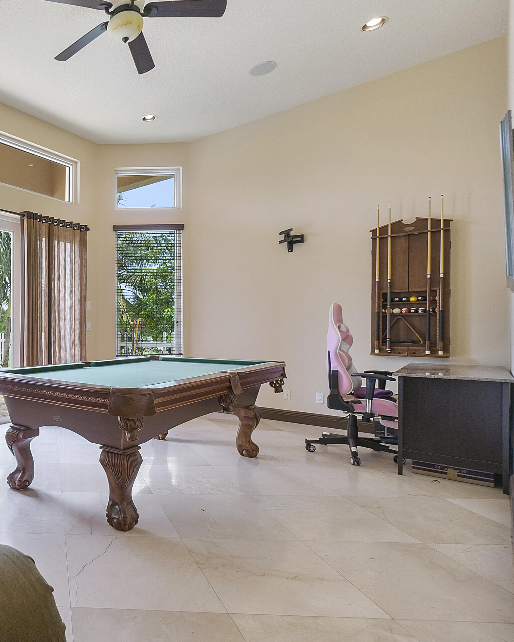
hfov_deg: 52.5
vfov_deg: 75.0
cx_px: 20
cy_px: 329
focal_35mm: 22
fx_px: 418
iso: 250
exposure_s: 1/200
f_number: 8
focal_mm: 10
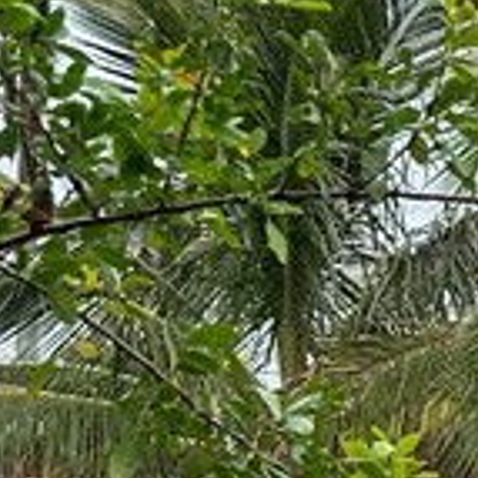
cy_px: 799
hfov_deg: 5.5
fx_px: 4749
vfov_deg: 5.7
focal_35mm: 304
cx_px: 1280
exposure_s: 1/2469
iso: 80
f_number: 1.78
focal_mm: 6.86
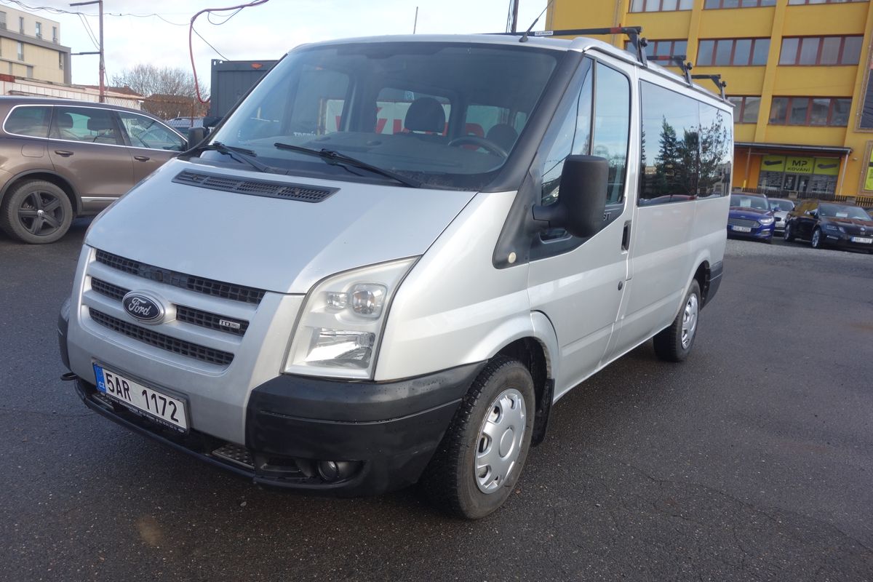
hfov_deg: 65.5
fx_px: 679
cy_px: 291
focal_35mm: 28
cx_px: 436
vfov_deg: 46.4
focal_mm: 10.4
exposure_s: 1/125
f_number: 5.6
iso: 125
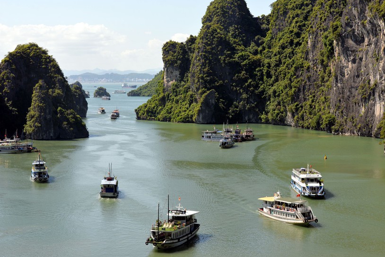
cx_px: 196
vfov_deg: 18.4
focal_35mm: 74
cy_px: 122
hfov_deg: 27.3
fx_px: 791
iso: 125
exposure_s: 1/250
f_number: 8
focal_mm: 70
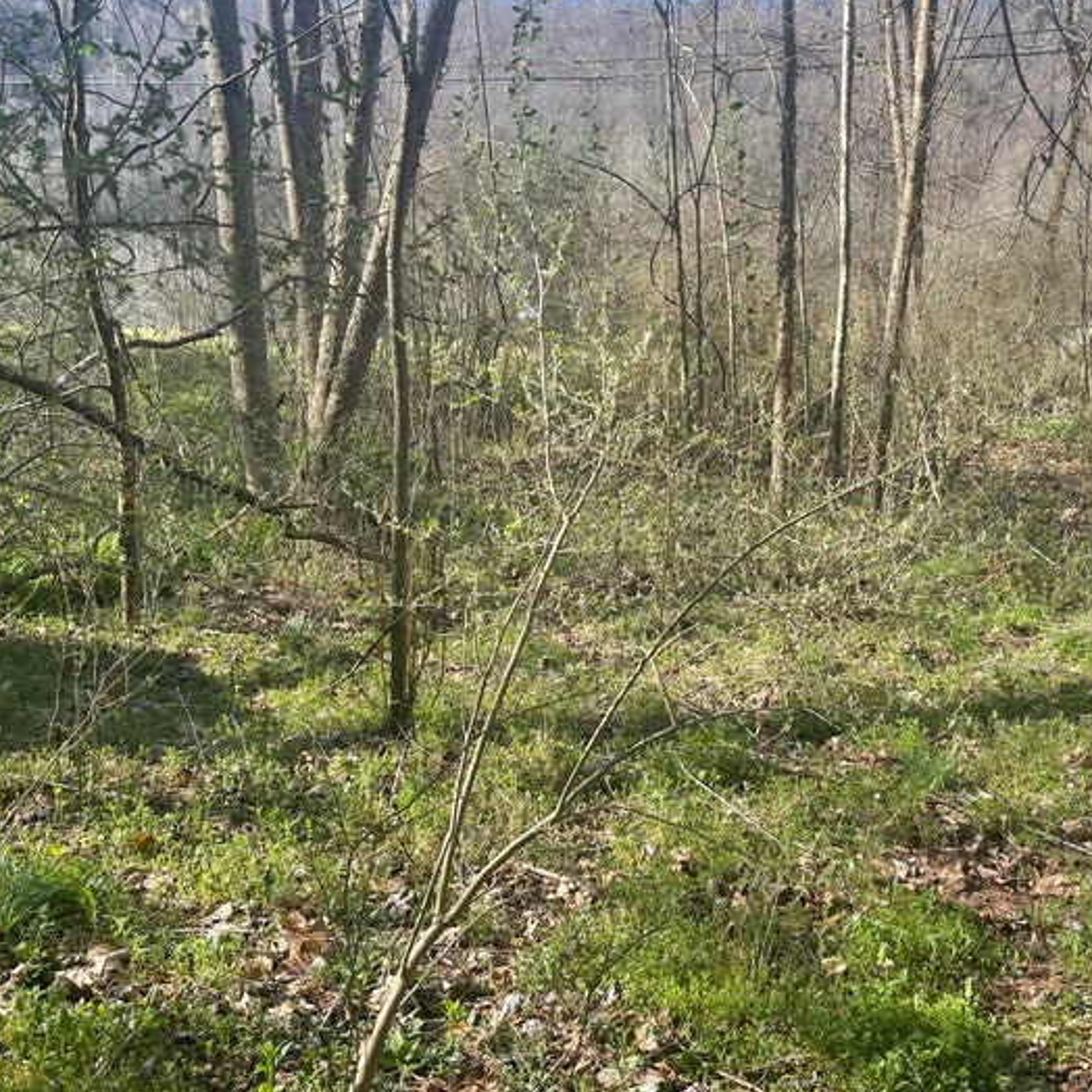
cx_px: 668
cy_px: 575
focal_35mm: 36
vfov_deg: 46.0
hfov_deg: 45.7
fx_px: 1285
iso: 32
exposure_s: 1/599
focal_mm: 5.1
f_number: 1.6
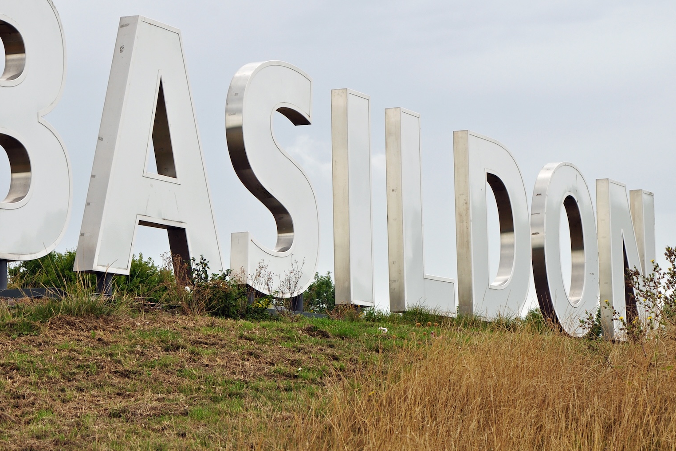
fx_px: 2197
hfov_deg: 17.5
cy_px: 198
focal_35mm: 117
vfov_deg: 11.7
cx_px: 307
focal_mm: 62
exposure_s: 1/160
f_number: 9
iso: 200
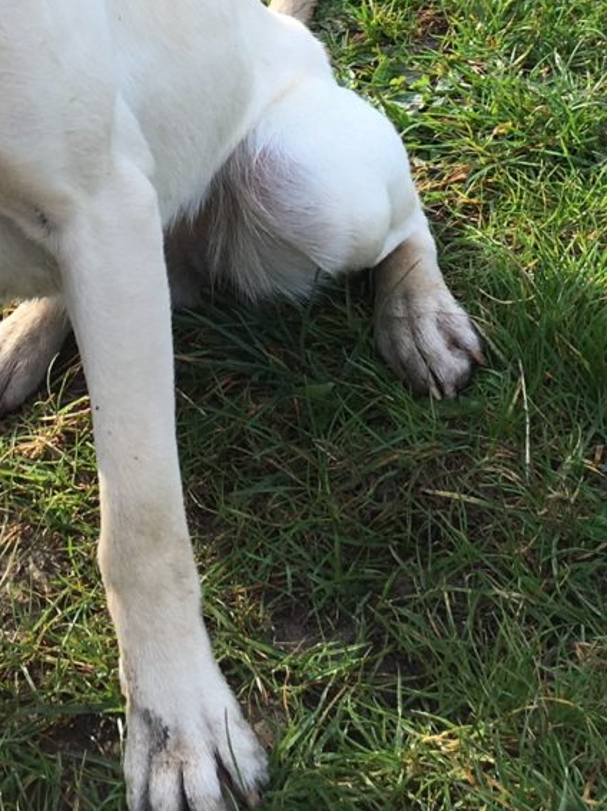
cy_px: -163
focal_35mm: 82
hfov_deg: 17.7
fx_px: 1919
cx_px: 67
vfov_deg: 22.0
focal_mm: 4.15
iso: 25
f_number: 2.2
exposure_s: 1/460
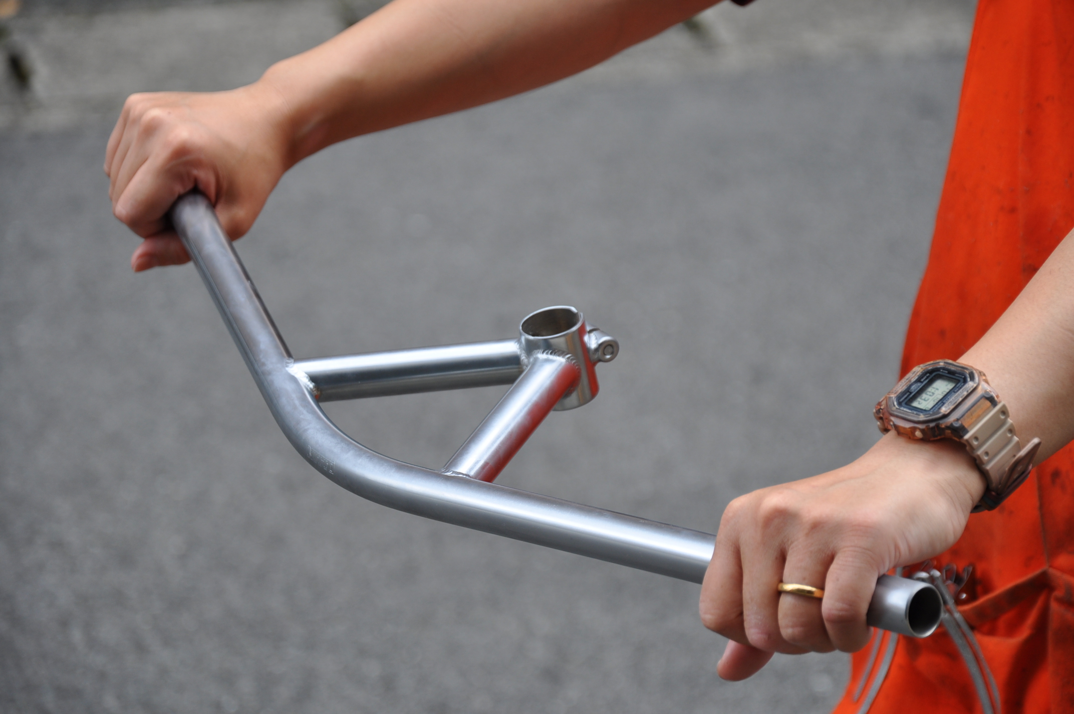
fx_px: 4693
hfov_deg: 13.1
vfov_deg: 8.7
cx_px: 537
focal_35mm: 158
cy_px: 357
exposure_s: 1/160
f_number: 6.3
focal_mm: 105
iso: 200
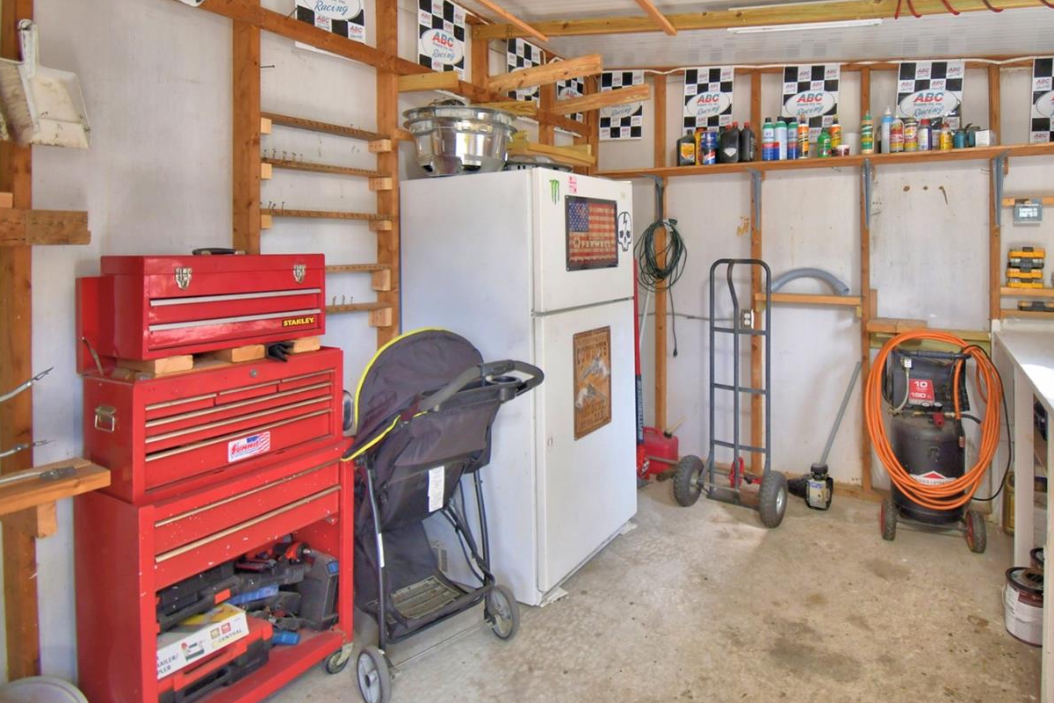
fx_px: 586
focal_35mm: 20
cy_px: 242
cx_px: 635
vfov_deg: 60.6
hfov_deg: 82.9
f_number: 4.5
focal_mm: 10
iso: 400
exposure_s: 1/100
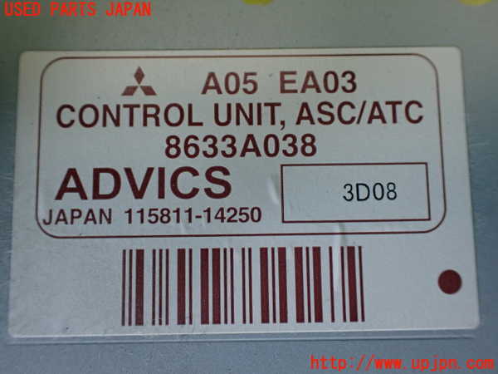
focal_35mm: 30
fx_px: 432
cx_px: 249
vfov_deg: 46.8
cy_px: 187
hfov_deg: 60.0
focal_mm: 5.4
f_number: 2.3
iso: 400
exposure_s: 1/125
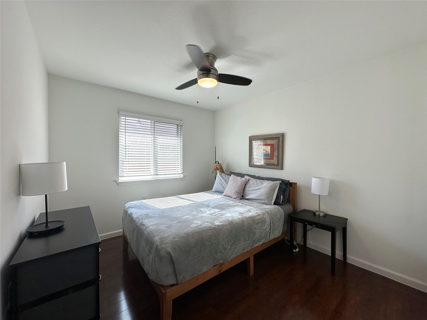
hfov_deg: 102.1
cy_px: 160
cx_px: 214
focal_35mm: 14
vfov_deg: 85.7
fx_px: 173
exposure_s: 1/237
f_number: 2.2
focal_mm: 2.22
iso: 40
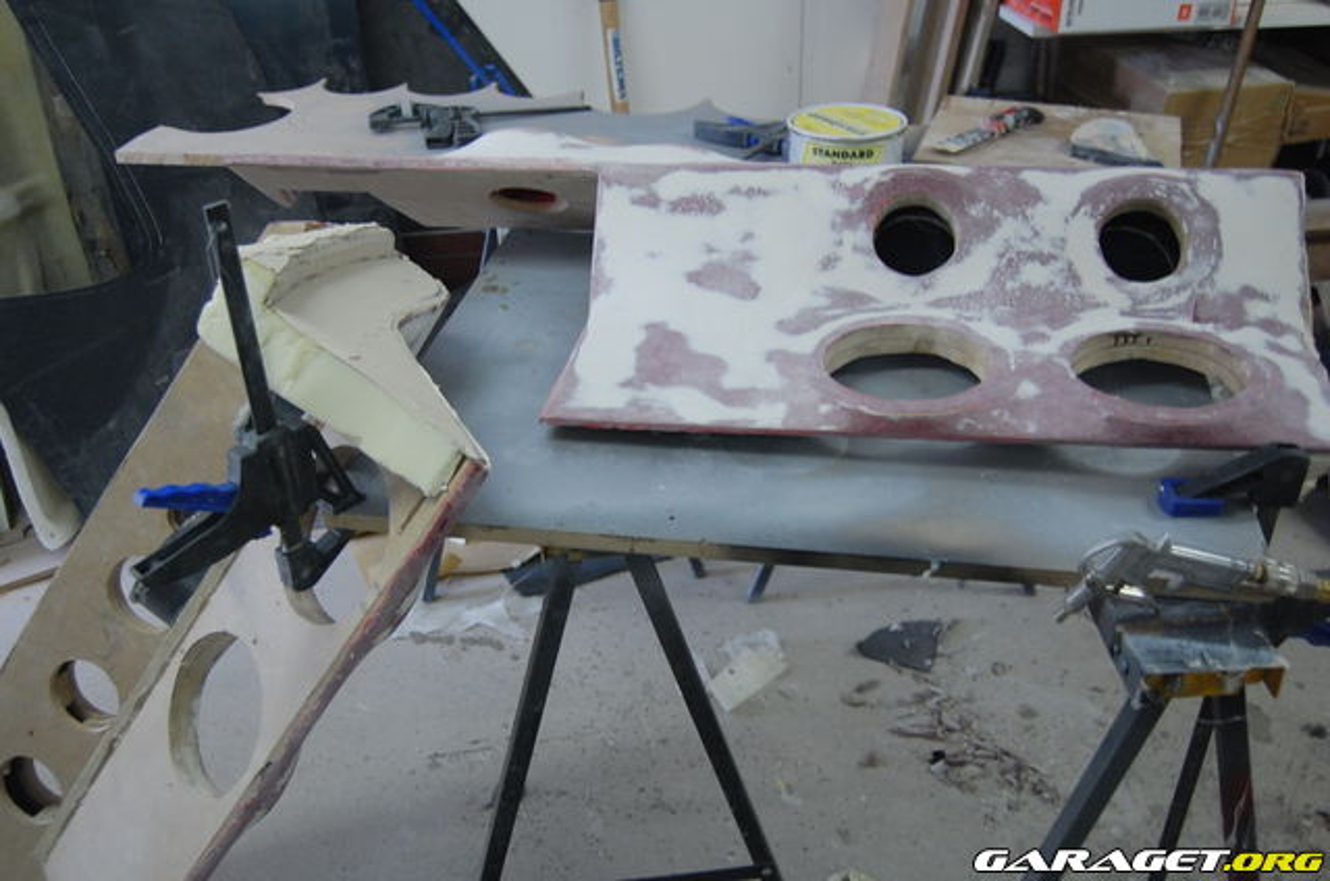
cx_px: 665
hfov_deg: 55.2
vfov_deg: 38.2
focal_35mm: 34
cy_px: 440
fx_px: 1272
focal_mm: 23
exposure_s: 1/25
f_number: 3.8
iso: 800
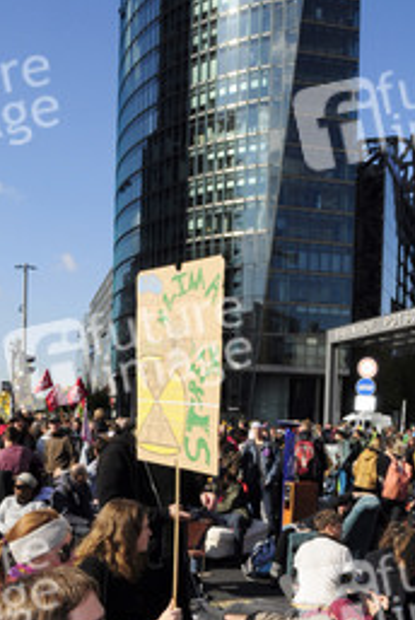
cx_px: 199
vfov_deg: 44.6
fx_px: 724
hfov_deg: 32.0
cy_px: 475
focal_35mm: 42
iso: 560
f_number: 22
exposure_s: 1/200
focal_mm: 18
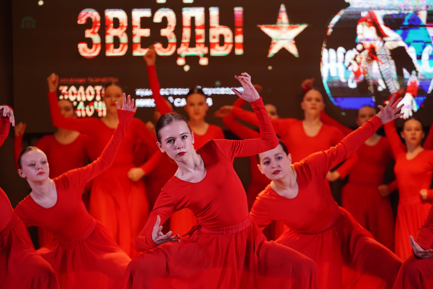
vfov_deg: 9.2
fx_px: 1792
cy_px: 144
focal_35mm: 149
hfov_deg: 13.8
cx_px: 216
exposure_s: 1/640
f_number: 4
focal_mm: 149
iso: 3200
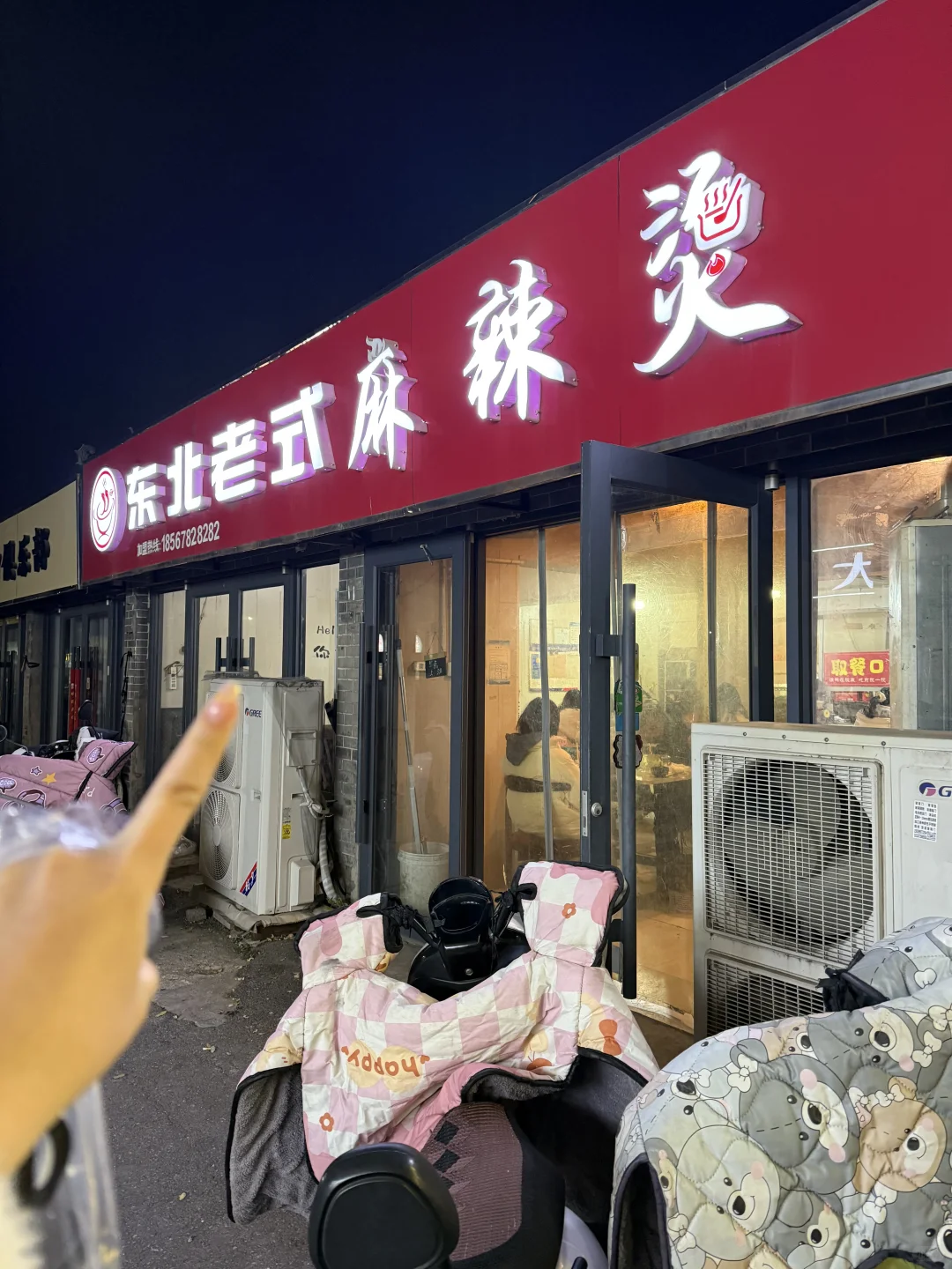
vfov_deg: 71.6
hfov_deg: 56.8
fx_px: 880
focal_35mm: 24
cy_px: 634
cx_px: 476
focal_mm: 6.76
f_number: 1.78
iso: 400
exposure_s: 1/50
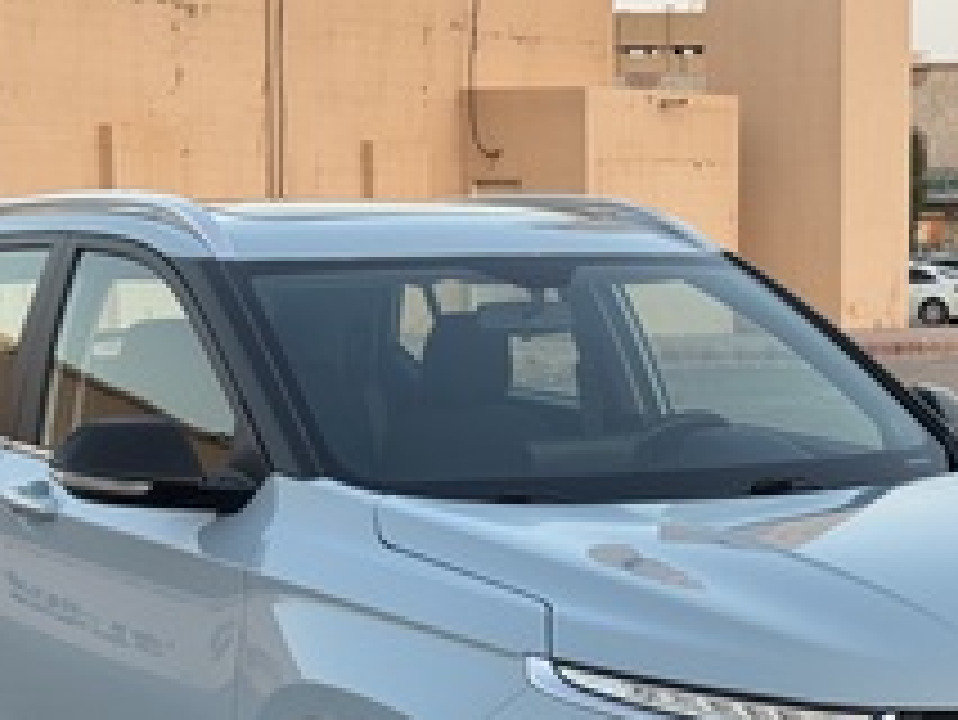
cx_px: 632
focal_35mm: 103
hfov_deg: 19.0
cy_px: 601
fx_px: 2852
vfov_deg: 14.3
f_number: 1.78
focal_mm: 6.76
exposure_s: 1/132
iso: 50
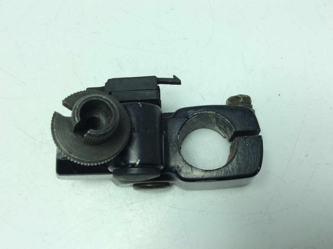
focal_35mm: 32
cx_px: 166
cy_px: 124
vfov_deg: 44.1
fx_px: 307
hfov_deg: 56.9
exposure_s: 1/392
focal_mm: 3.3
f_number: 2.4
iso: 32
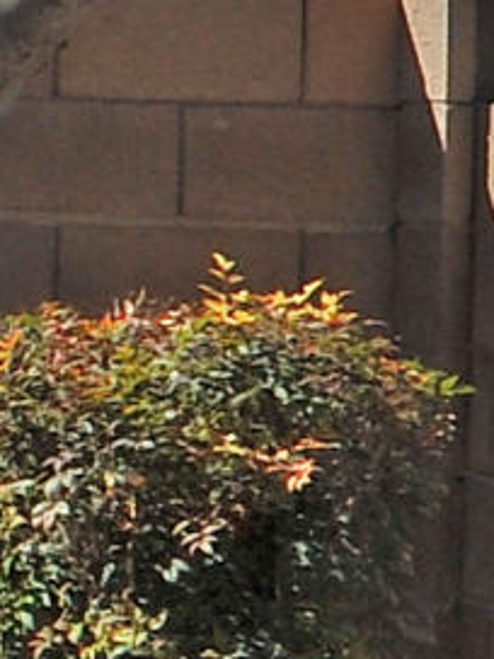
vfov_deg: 10.2
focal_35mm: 191
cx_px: -2276
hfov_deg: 5.3
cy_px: -63
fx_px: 3634
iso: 320
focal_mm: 18
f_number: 13
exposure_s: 1/320
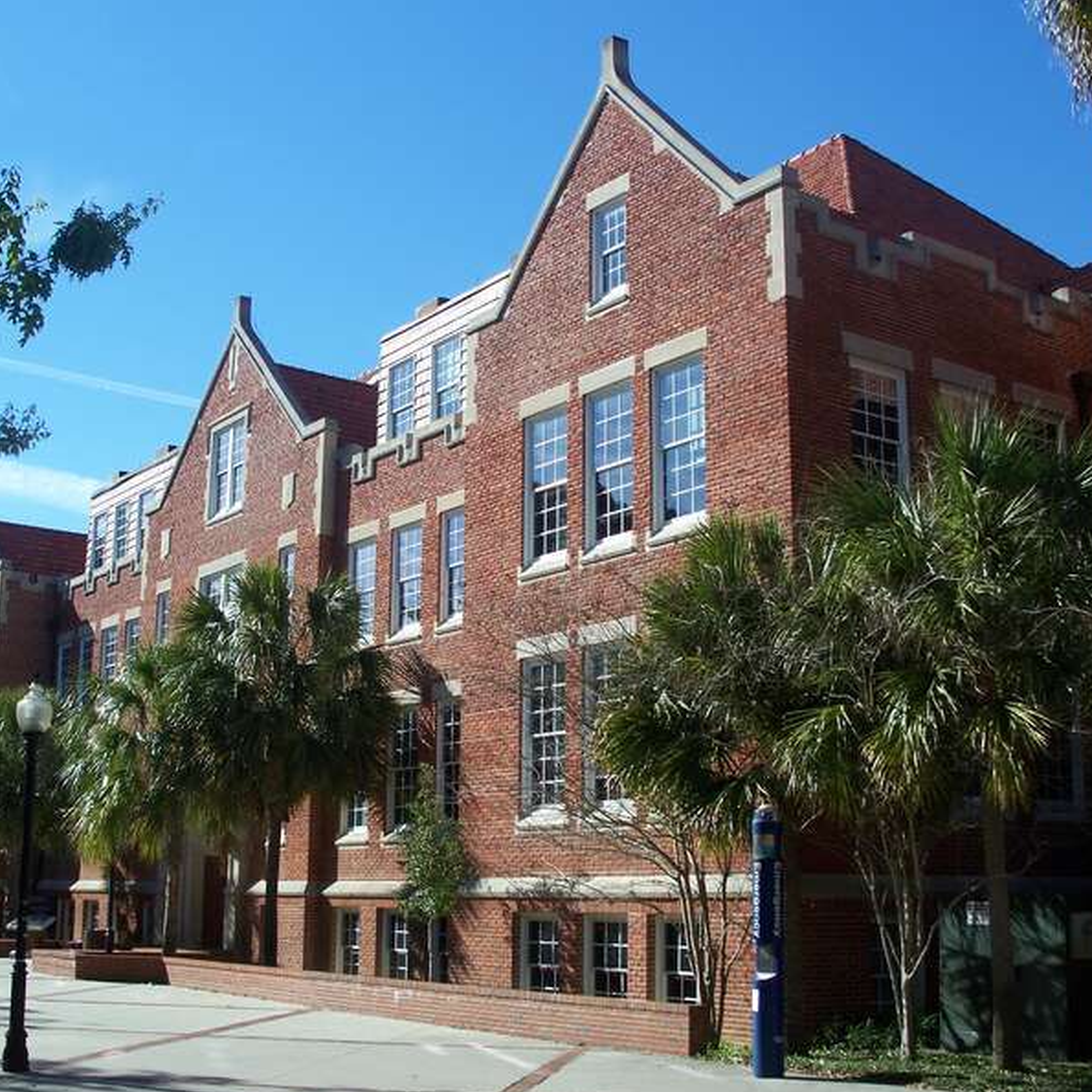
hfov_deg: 38.3
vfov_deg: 38.3
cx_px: 494
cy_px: 549
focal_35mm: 44
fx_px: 1570
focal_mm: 7.8
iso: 64
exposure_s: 1/400
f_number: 4
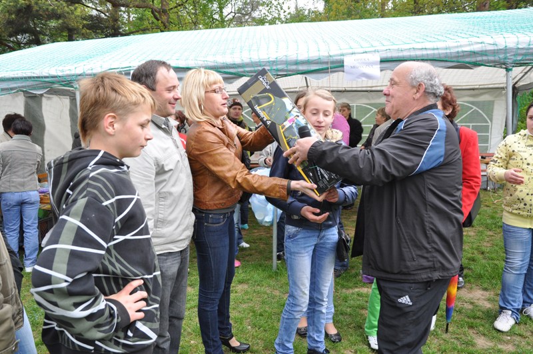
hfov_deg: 67.5
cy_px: 177
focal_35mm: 27
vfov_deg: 47.8
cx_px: 266
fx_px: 399
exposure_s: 1/250
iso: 500
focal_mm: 18
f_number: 5
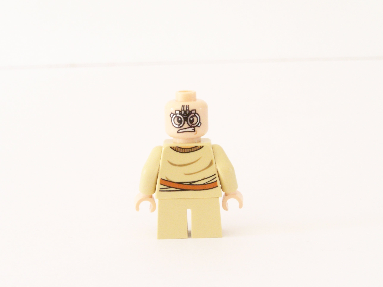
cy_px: 144
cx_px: 192
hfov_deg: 18.7
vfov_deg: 14.1
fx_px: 1162
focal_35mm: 105
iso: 400
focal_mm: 17.5
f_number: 8
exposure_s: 1/10
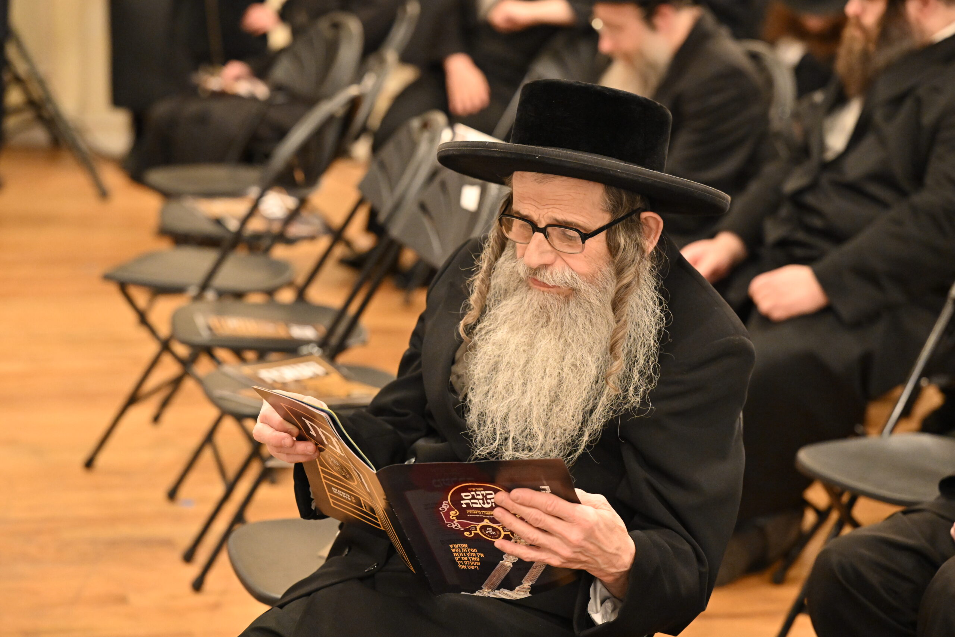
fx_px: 2600
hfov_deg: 20.8
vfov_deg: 14.0
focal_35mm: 98
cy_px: 318
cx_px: 478
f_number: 3.5
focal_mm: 98
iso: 5000
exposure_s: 1/80
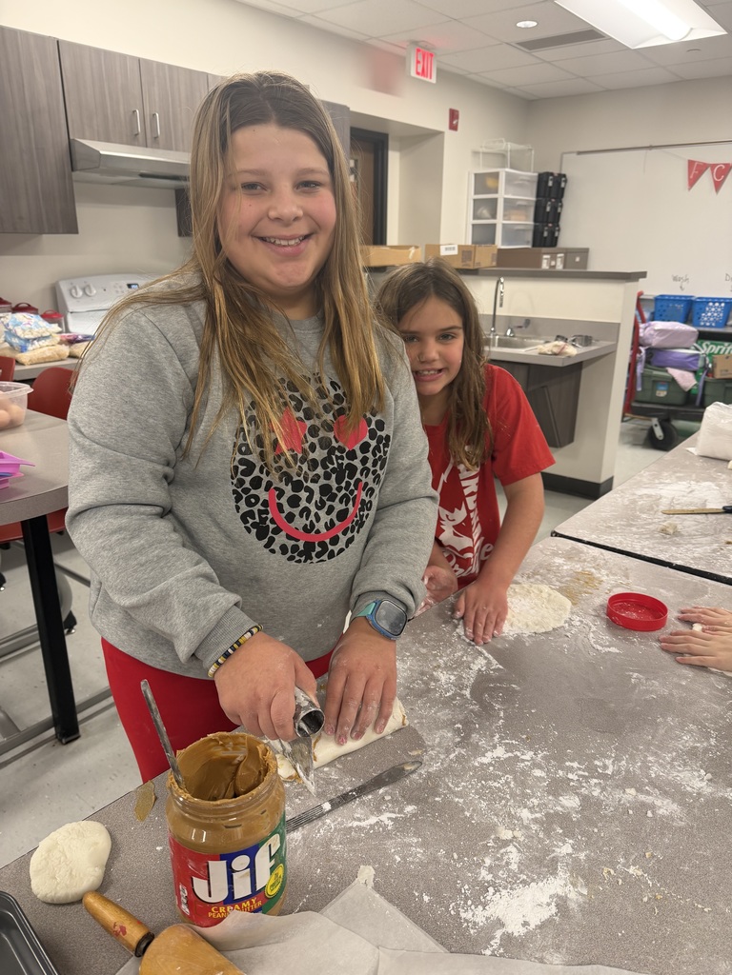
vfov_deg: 71.6
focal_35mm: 24
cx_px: 366
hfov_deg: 56.8
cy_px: 488
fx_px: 677
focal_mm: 6.76
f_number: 1.78
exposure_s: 1/60
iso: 125
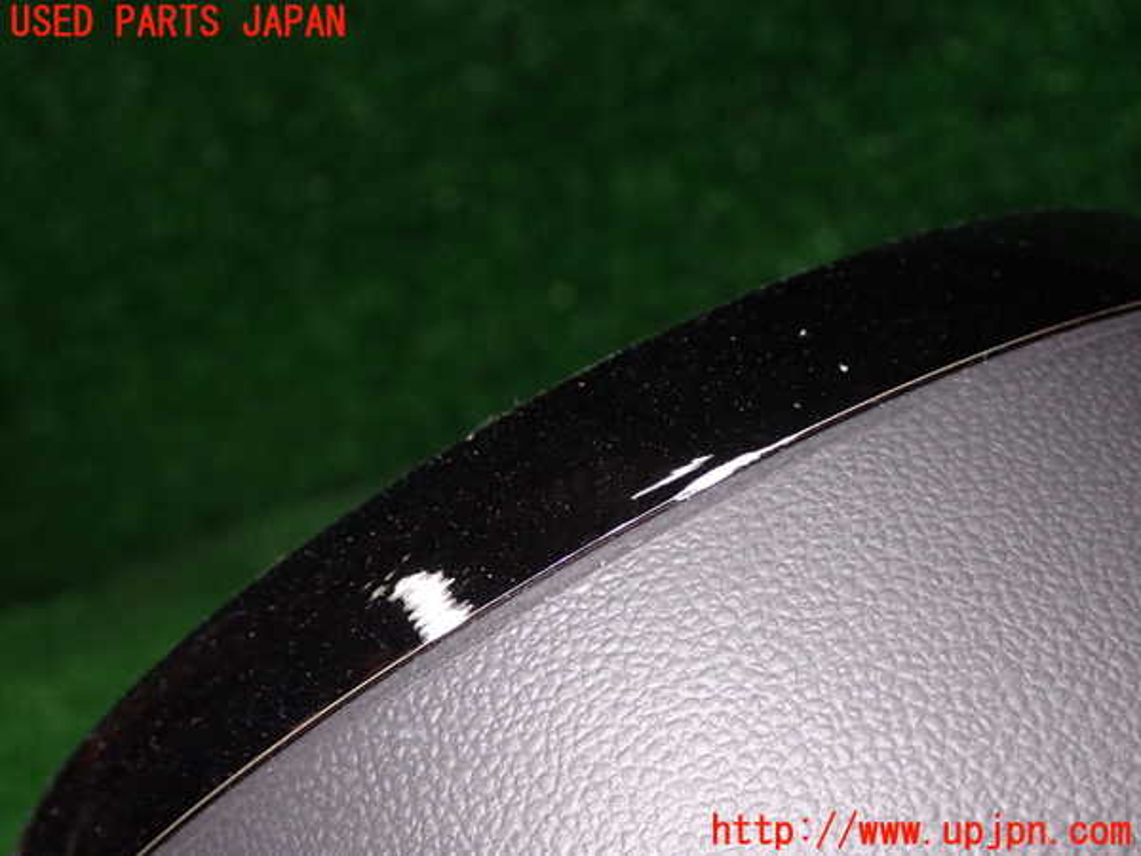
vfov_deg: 25.2
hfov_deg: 33.2
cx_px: 570
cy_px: 428
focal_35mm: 58
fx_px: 1912
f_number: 3.5
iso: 200
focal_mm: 10.35
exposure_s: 1/60
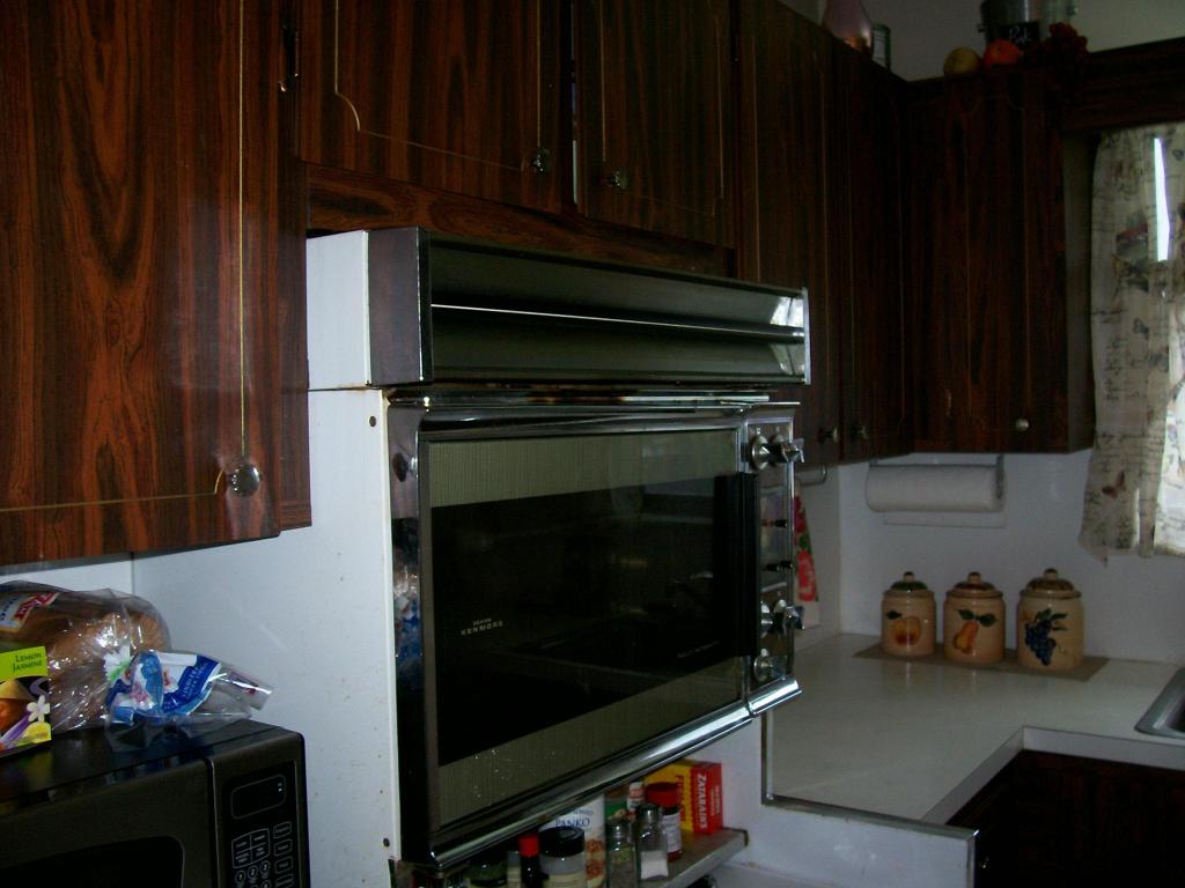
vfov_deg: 41.8
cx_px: 592
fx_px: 1164
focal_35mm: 34
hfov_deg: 54.0
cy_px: 444
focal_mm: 5.6
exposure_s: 1/64
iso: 80
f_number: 2.7
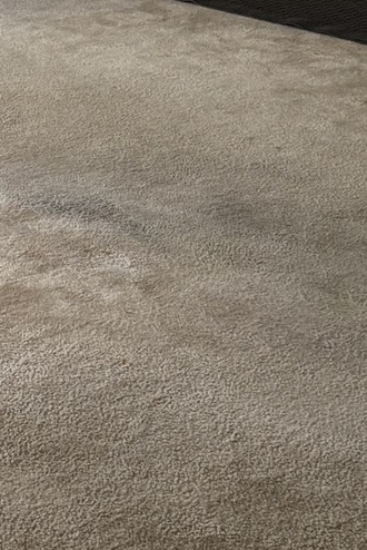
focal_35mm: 126
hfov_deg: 10.6
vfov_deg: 15.6
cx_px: -165
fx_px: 1924
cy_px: -134
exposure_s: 1/91
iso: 125
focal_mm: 5.96
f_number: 1.6
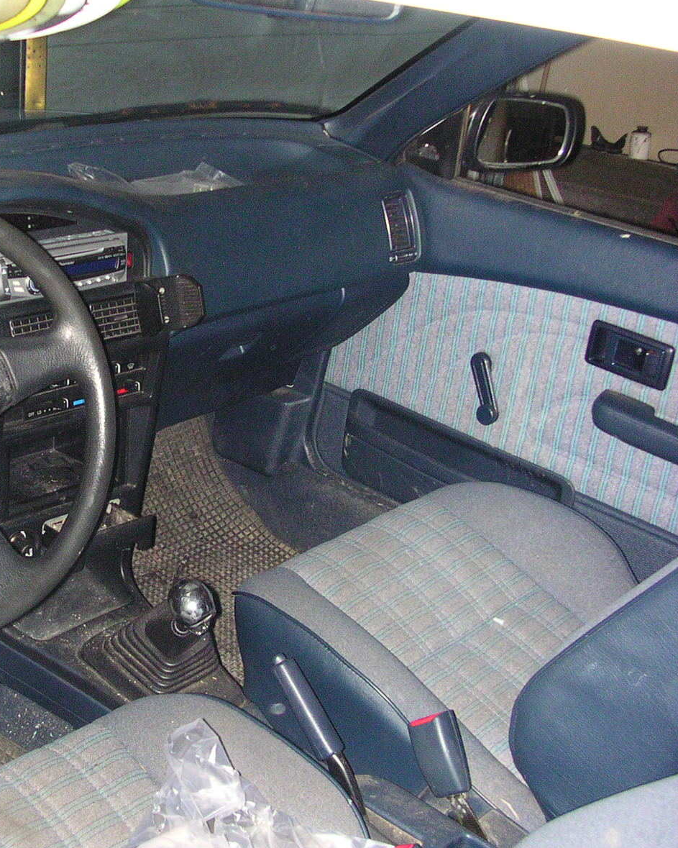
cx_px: 104
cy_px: 429
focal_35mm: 49
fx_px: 1229
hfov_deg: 29.9
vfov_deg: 38.0
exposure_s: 1/60
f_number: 2.7
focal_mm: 5.6
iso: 400
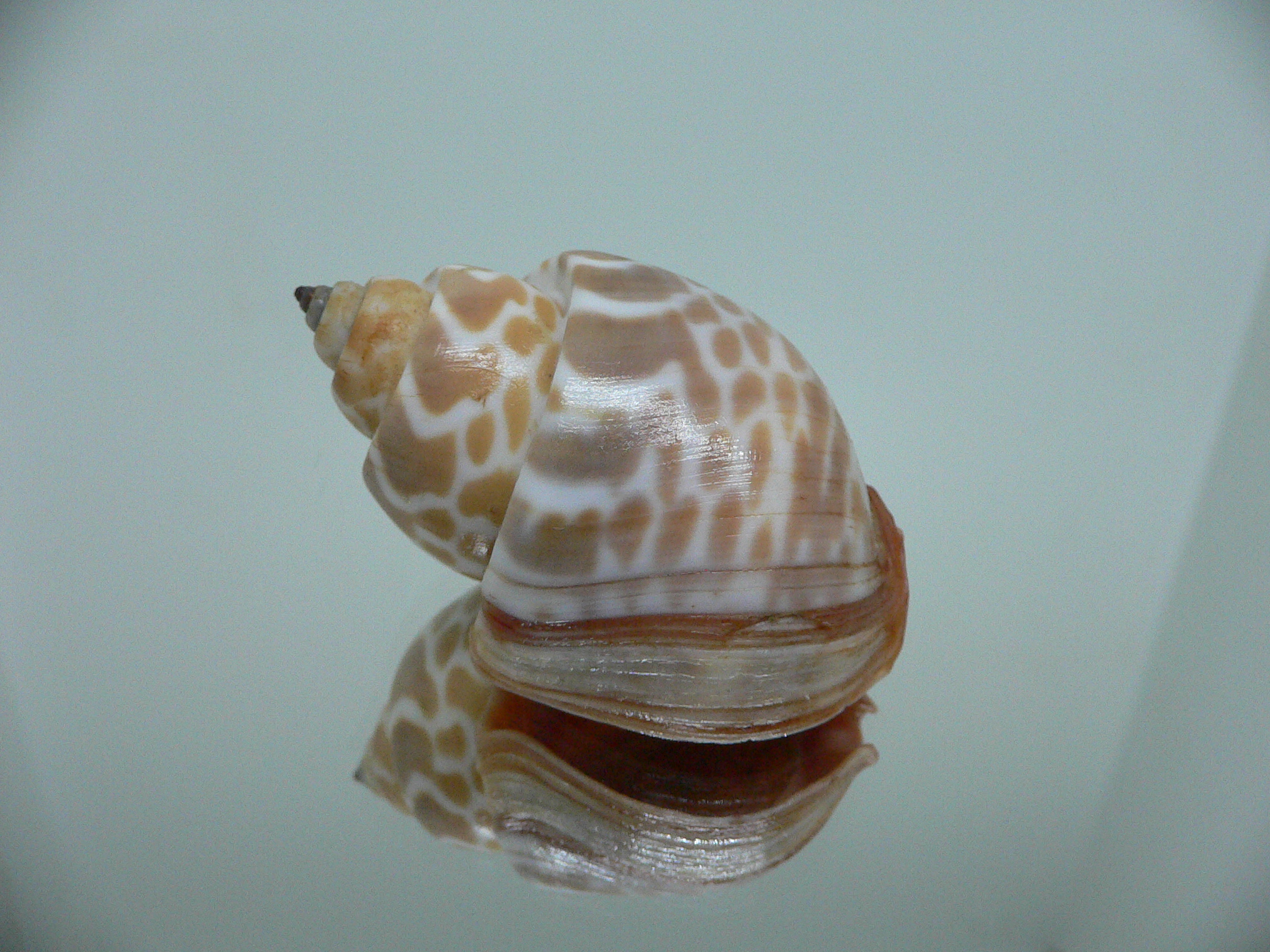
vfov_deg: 40.7
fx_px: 1284
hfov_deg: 52.6
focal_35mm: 35
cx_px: 635
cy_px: 476
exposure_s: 1/60
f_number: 2.8
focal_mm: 4.6
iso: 200
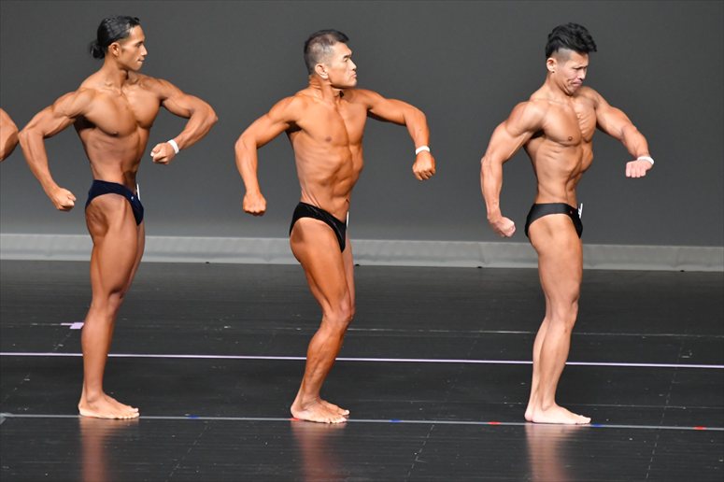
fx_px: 6332
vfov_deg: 4.4
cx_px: 362
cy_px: 241
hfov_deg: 6.5
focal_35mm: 315
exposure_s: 1/400
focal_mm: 210
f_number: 5.6
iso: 5000
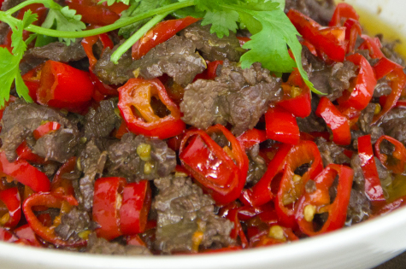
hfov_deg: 7.1
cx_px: 164
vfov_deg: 4.7
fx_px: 3276
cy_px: 49
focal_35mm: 291
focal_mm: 90
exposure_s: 1/1250
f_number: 5.6
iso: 1000
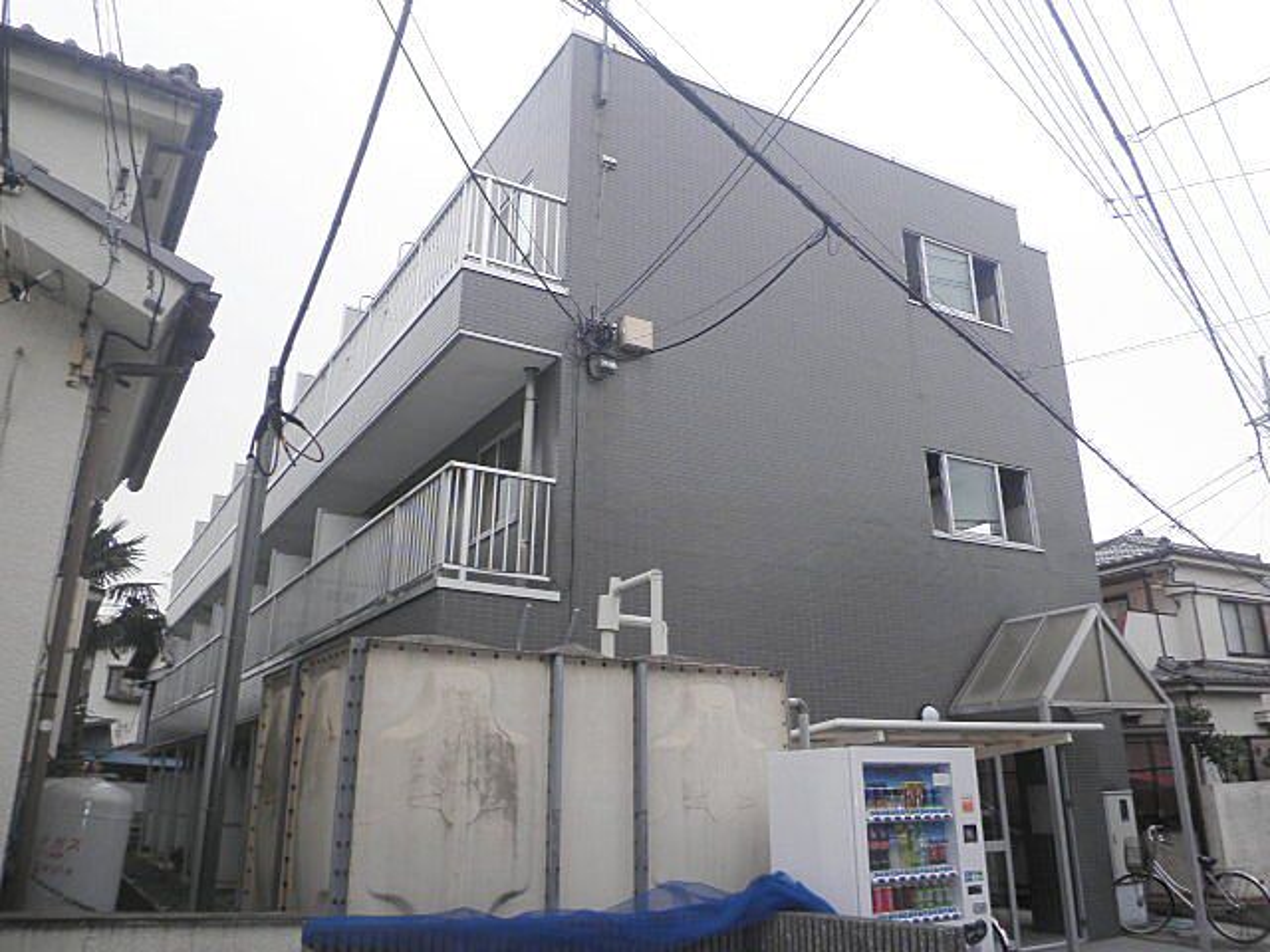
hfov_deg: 67.3
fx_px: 954
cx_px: 635
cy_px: 476
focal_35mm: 26
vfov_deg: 53.1
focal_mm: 4.7
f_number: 2.8
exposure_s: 1/200
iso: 64
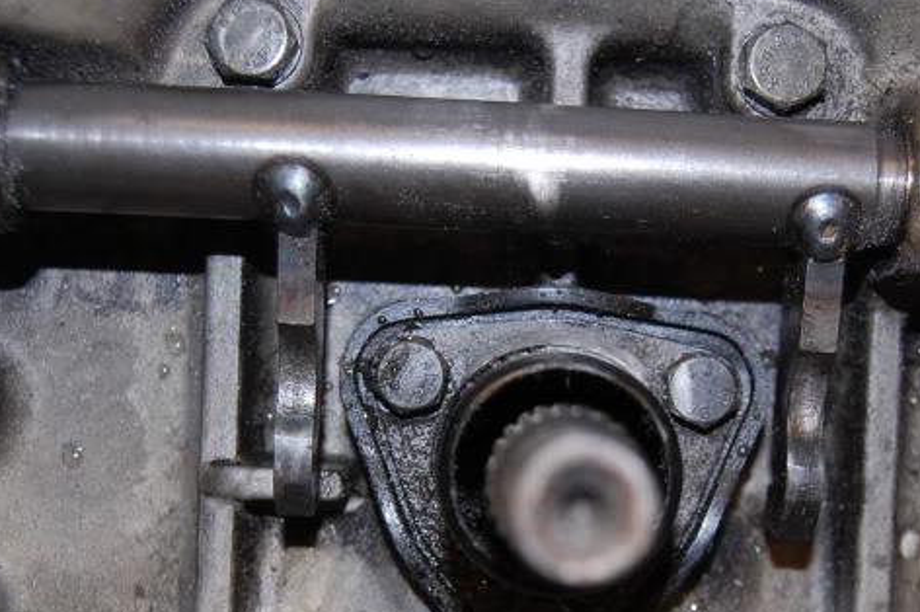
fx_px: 1685
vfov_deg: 20.4
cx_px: 553
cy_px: 486
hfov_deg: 30.4
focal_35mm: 66
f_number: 4.2
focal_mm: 26
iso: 400
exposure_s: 1/60
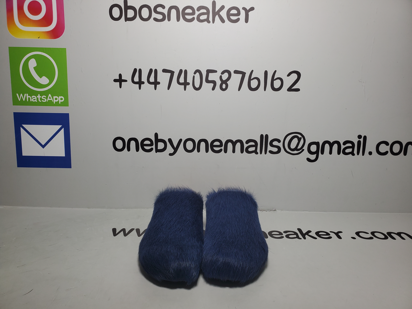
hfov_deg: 67.3
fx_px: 309
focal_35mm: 26
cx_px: 206
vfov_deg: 53.1
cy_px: 154
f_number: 2.4
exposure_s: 1/285
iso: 50
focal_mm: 4.3
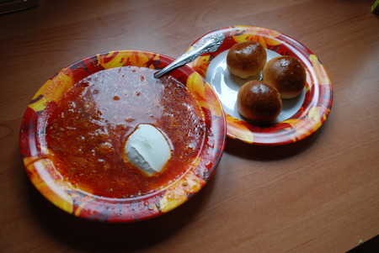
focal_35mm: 30
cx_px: 190
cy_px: 126
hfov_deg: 61.9
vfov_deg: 43.7
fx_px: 316
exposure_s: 1/15
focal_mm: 20
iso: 125
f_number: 3.8
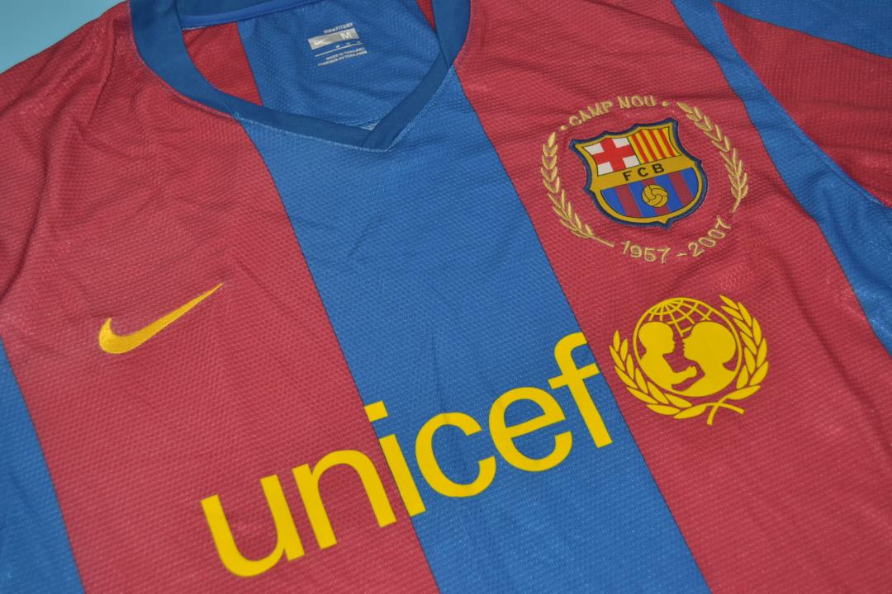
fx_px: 1189
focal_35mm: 48
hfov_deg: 41.1
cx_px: 446
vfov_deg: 28.1
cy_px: 297
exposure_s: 1/200
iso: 200
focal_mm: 32
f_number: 4.8
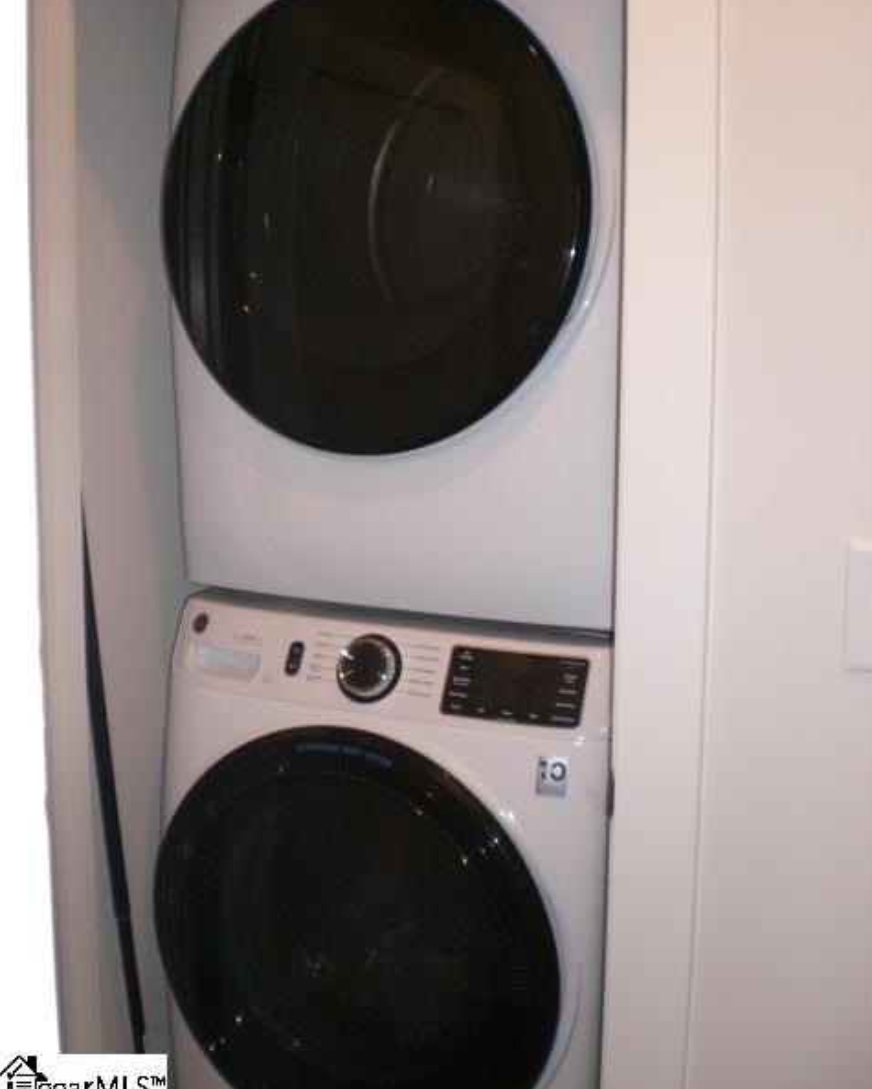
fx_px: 1289
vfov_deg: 45.8
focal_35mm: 40
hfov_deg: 37.4
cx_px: 439
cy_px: 522
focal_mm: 6.3
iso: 200
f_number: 3.1
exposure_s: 1/60
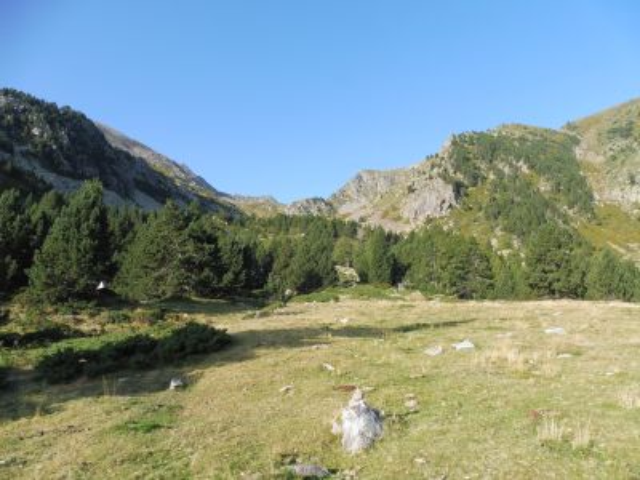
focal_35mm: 24
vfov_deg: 56.8
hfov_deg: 71.6
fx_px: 444
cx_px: 320
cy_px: 240
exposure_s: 1/400
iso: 100
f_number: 4
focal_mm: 4.3
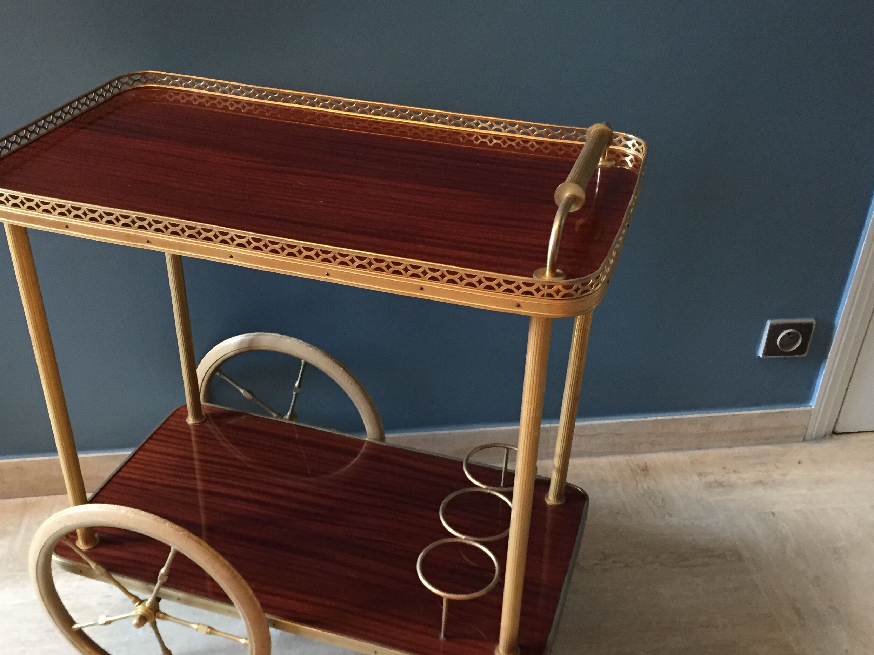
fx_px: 959
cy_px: 409
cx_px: 415
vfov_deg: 37.5
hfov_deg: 49.0
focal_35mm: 38
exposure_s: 1/20
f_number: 2.2
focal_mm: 4.15
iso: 250
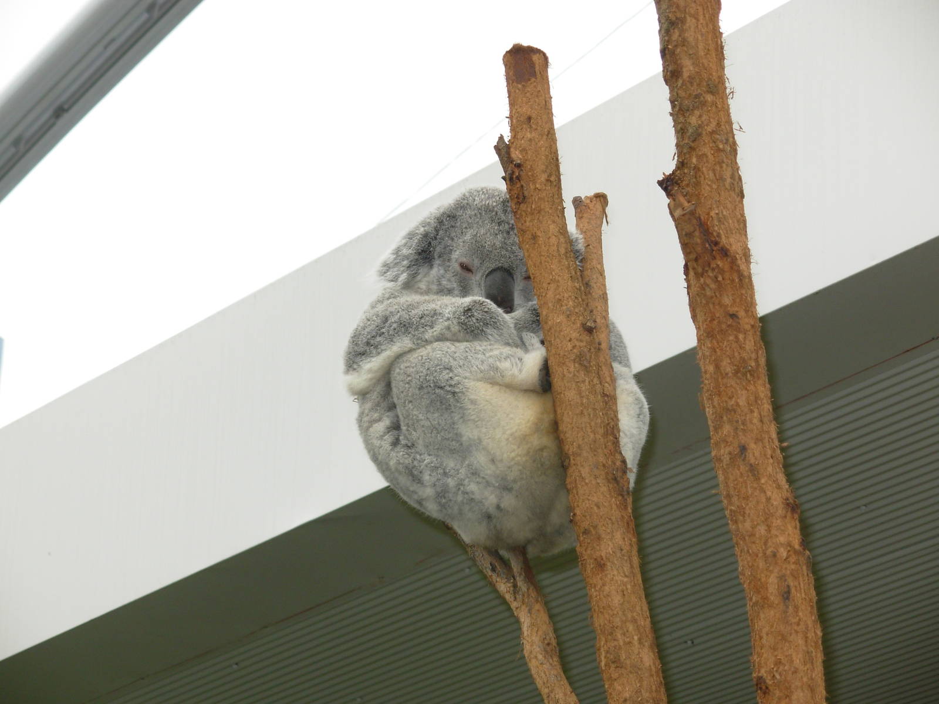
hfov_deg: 17.6
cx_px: 470
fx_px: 3038
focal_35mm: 112
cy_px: 352
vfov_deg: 13.2
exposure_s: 1/186
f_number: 4.2
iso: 50
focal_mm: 18.6
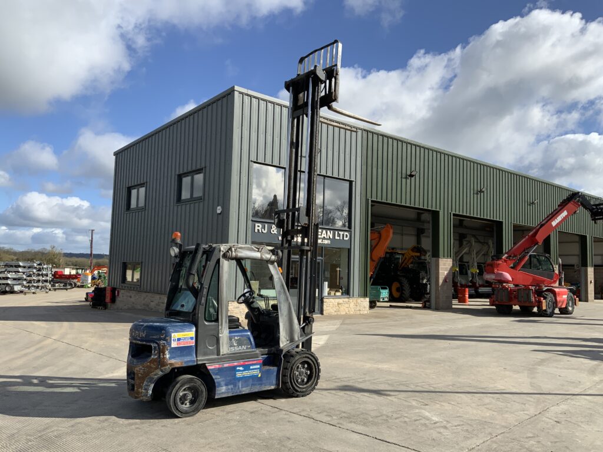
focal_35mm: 29
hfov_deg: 61.7
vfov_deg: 48.2
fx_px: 505
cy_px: 226
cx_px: 302
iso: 16
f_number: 1.8
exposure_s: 1/2058
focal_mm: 3
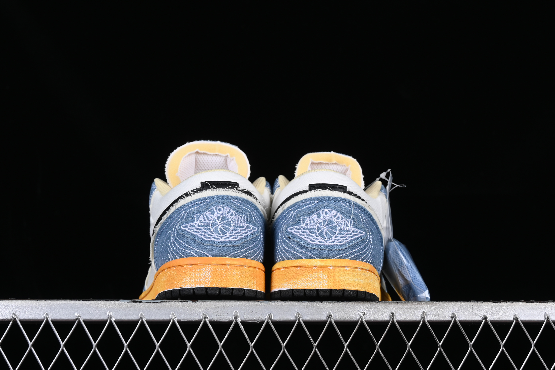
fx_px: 1110
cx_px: 278
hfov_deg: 28.1
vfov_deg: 18.9
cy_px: 185
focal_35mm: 72
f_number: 8
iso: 160
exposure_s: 1/80
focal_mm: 48
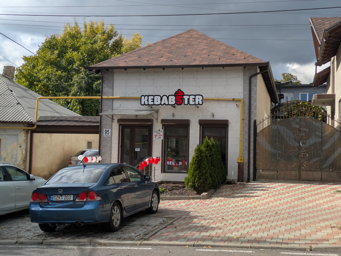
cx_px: 170
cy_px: 128
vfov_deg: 28.6
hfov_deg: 37.5
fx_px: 503
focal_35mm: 51
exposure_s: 1/2392
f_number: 1.89
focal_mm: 5.43
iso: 49
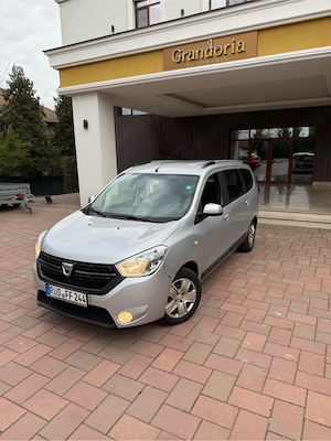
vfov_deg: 71.6
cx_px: 166
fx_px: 306
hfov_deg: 56.8
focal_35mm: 24
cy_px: 220
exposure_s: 1/456
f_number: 1.78
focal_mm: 6.76
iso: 80
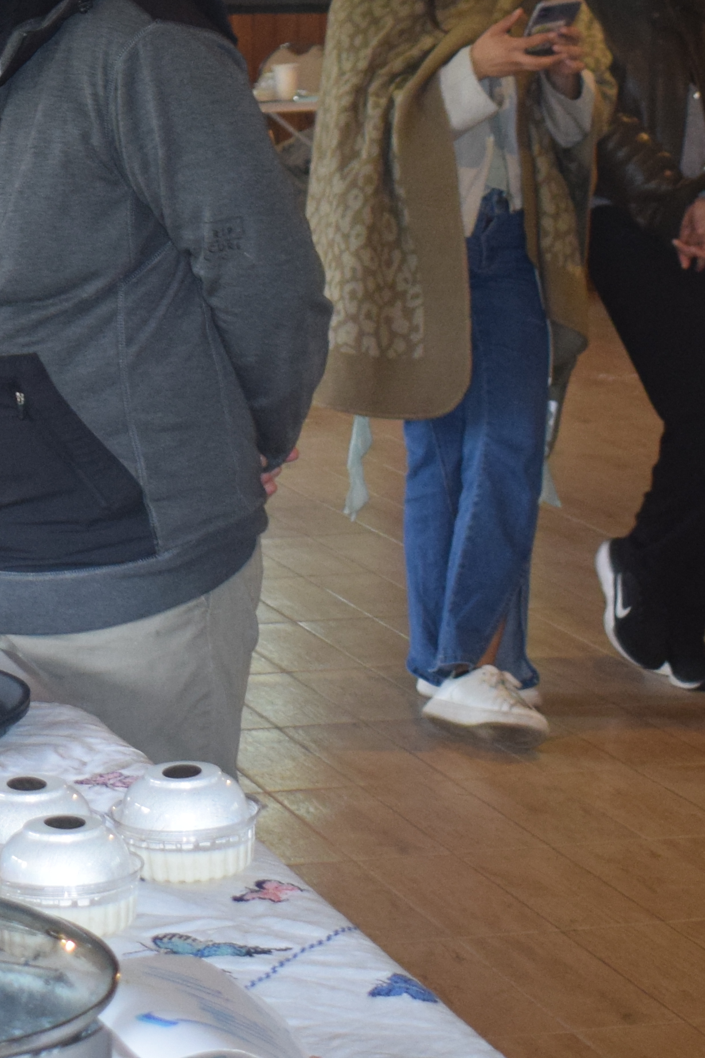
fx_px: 4159
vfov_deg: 14.4
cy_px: 193
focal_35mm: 142
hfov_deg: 9.5
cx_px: -278
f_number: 4.2
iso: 1000
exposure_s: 1/60
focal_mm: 29
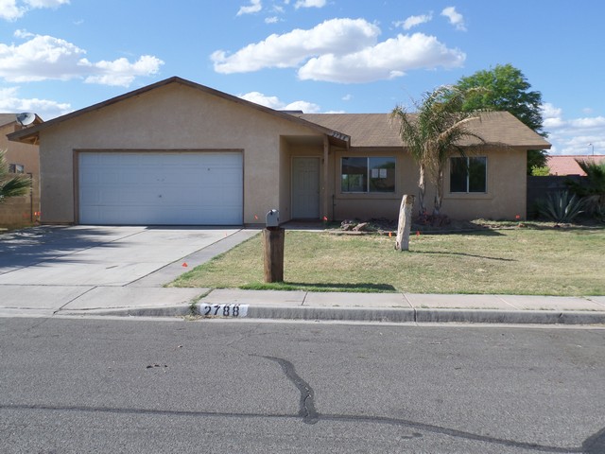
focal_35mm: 35
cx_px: 302
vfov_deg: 40.7
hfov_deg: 52.6
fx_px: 612
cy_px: 227
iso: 100
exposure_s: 1/1000
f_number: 3.4
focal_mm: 6.2
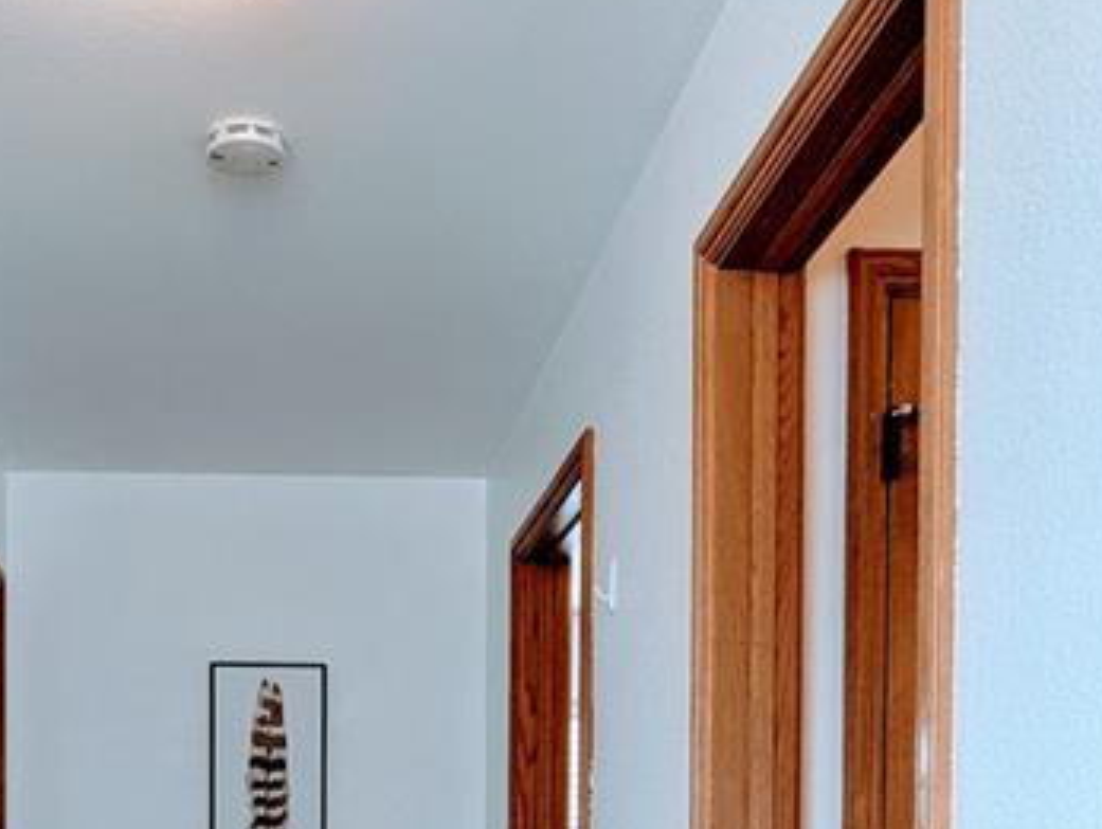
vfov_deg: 27.5
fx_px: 1498
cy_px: 972
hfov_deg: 39.7
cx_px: 327
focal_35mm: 47
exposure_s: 1/37.4
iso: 135
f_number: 2.2
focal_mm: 2.35
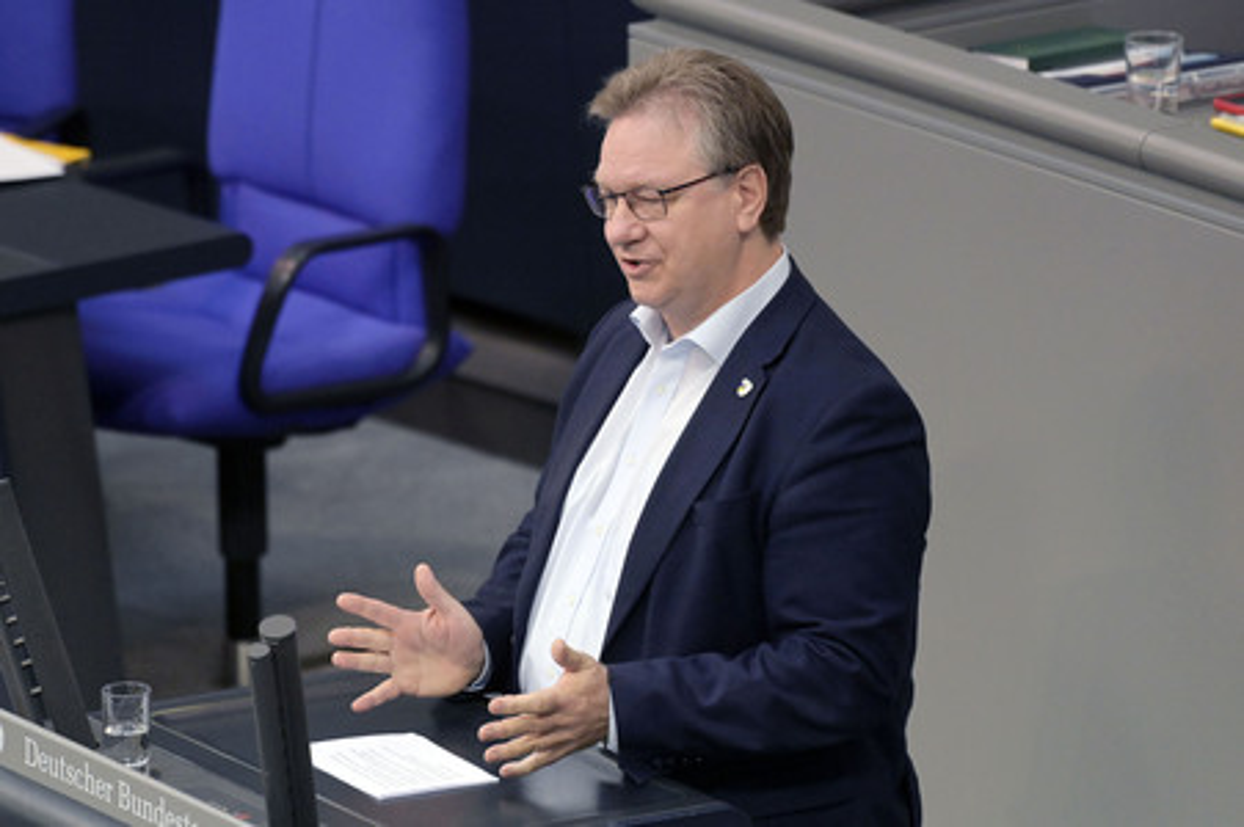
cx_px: 622
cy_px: 414
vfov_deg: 4.0
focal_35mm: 340
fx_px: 11740
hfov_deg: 6.1
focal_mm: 340
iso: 8000
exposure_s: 1/640
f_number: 5.6
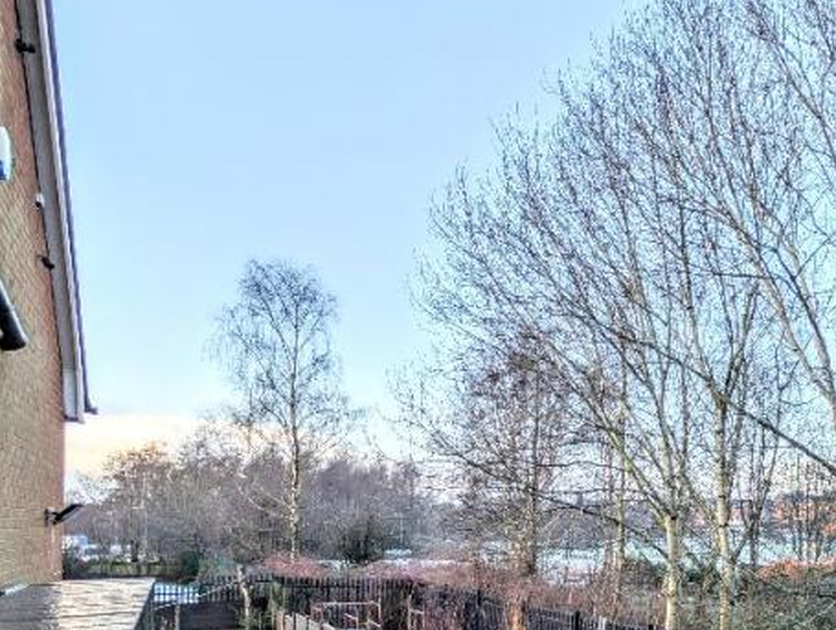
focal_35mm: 27
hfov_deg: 60.9
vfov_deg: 49.2
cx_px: 647
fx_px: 653
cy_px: 482
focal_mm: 2.02
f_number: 1.7
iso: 53
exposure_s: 1/803
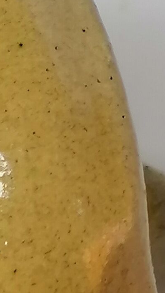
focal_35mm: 242
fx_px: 1882
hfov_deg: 5.0
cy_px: 637
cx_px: -17
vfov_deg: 8.3
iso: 50
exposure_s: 1/126
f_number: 1.8
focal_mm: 4.75
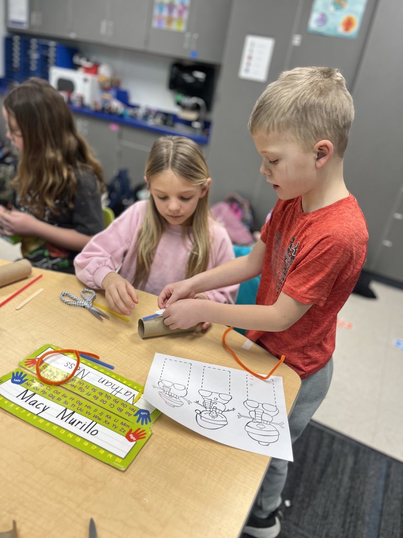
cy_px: 269
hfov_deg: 53.1
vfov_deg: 67.3
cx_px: 202
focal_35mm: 26
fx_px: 404
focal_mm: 5.1
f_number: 1.6
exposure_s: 1/120
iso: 125
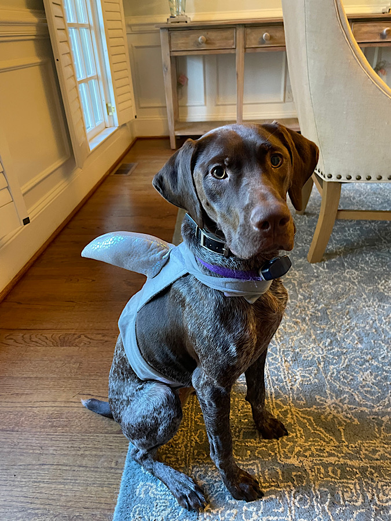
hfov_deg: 53.1
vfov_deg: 67.3
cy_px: 260
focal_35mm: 26
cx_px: 196
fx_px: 392
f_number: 1.6
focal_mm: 4.2
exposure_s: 1/60
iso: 320
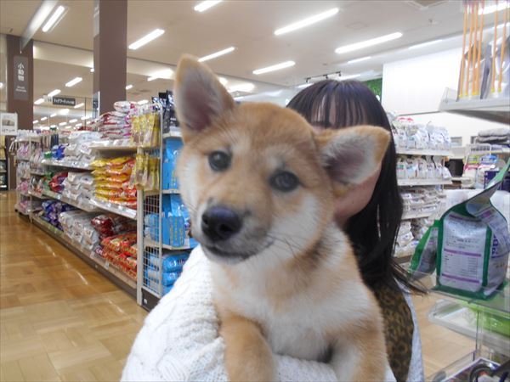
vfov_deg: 53.1
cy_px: 191
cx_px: 255
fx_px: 383
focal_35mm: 26
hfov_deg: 67.3
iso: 180
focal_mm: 4.6
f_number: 3.2
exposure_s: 1/30
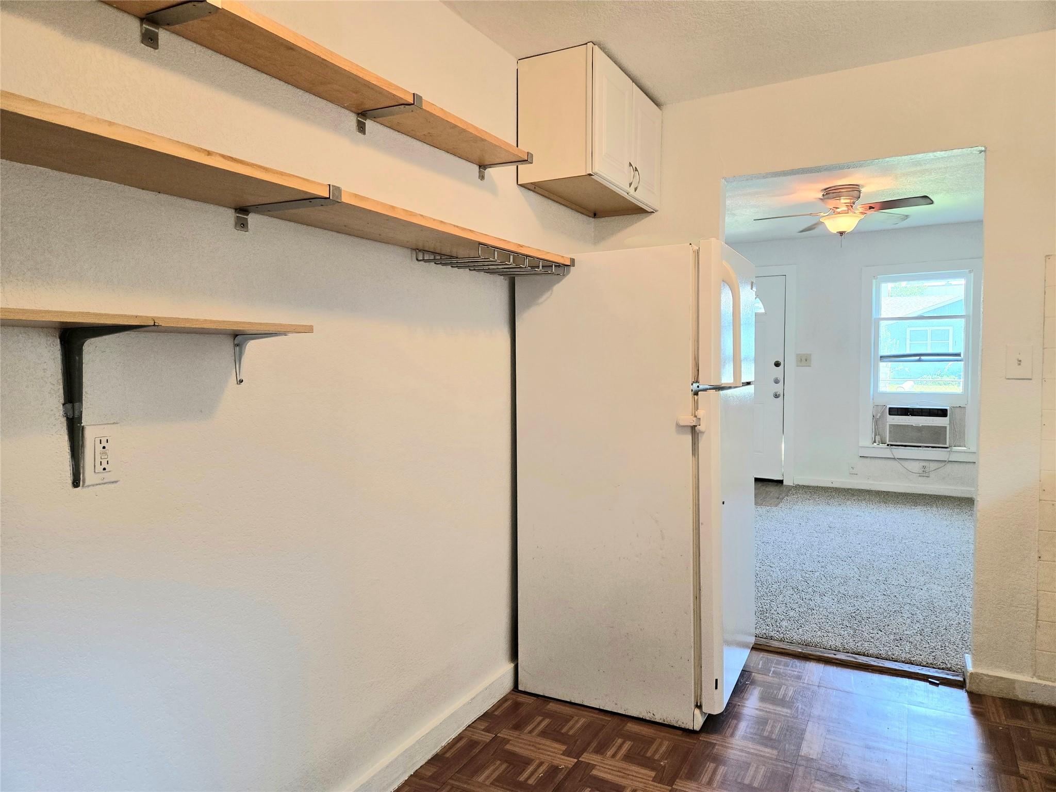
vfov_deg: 58.9
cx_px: 528
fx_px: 702
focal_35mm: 23
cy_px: 396
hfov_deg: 73.9
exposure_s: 1/120
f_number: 1.8
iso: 160
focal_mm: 5.4
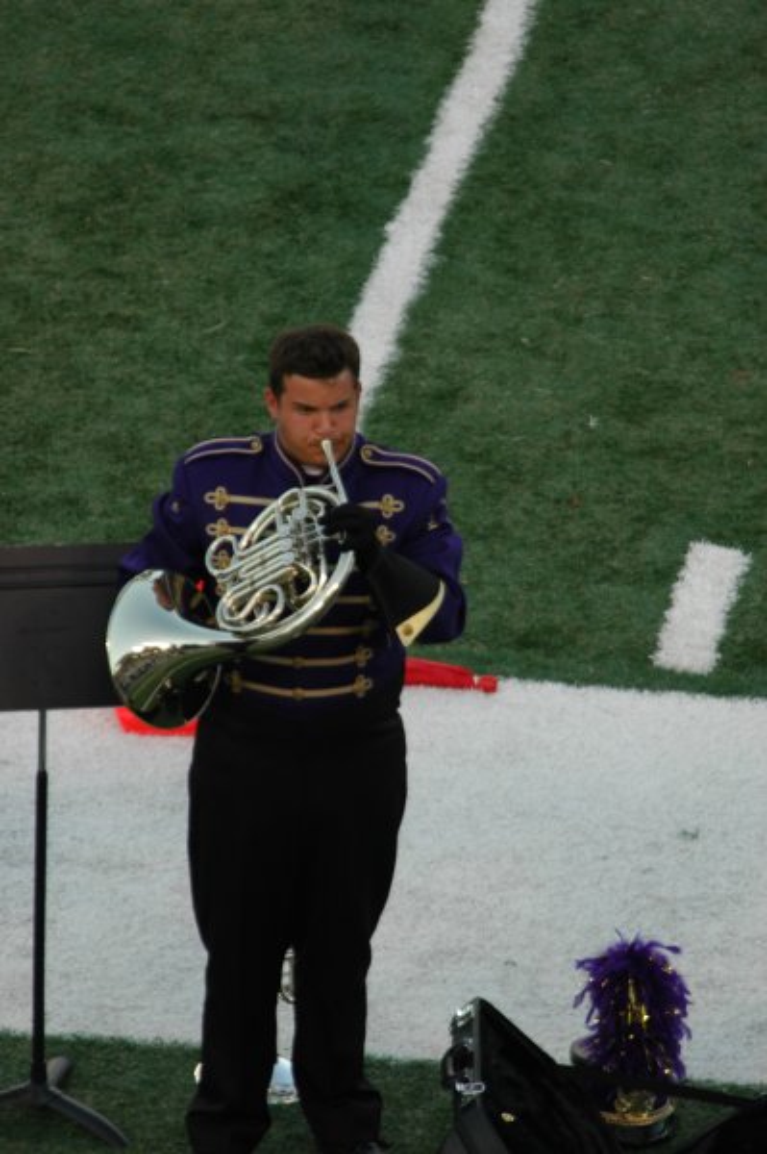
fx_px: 19207
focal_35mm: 600
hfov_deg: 2.3
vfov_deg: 3.4
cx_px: 384
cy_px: 577
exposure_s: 1/60
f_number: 5.6
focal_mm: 400
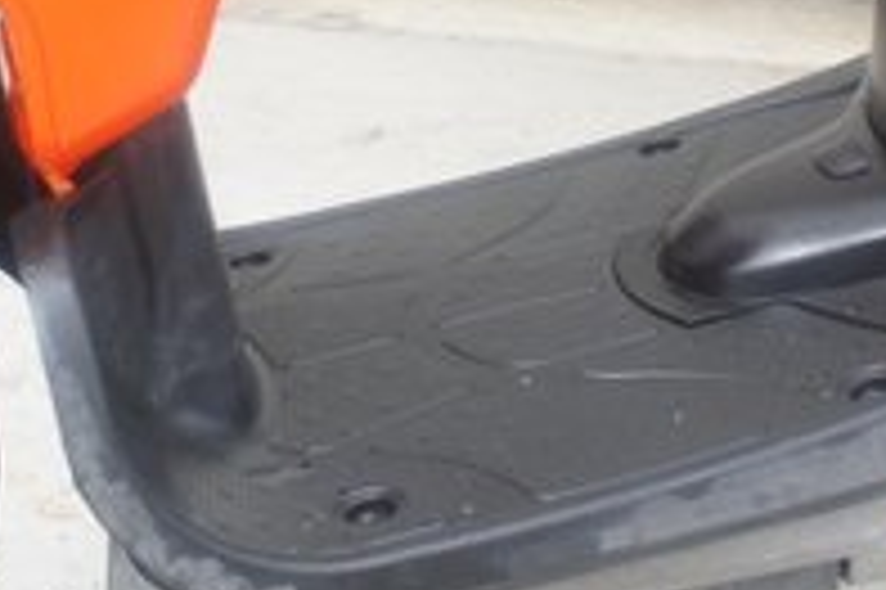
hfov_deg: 16.8
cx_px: 585
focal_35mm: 122
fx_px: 3000
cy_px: -131
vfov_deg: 11.0
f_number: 5
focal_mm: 20
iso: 200
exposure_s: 1/250
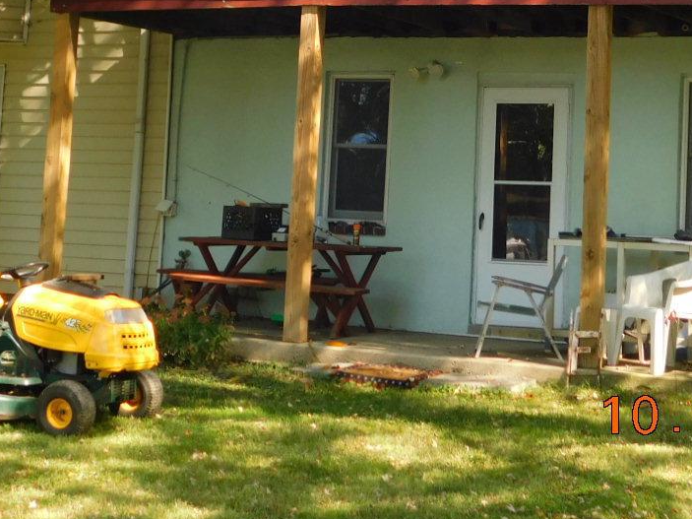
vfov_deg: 15.8
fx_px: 1819
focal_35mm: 91
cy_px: -51
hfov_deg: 21.5
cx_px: 451
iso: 125
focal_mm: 7.1
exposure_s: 1/125
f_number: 3.6
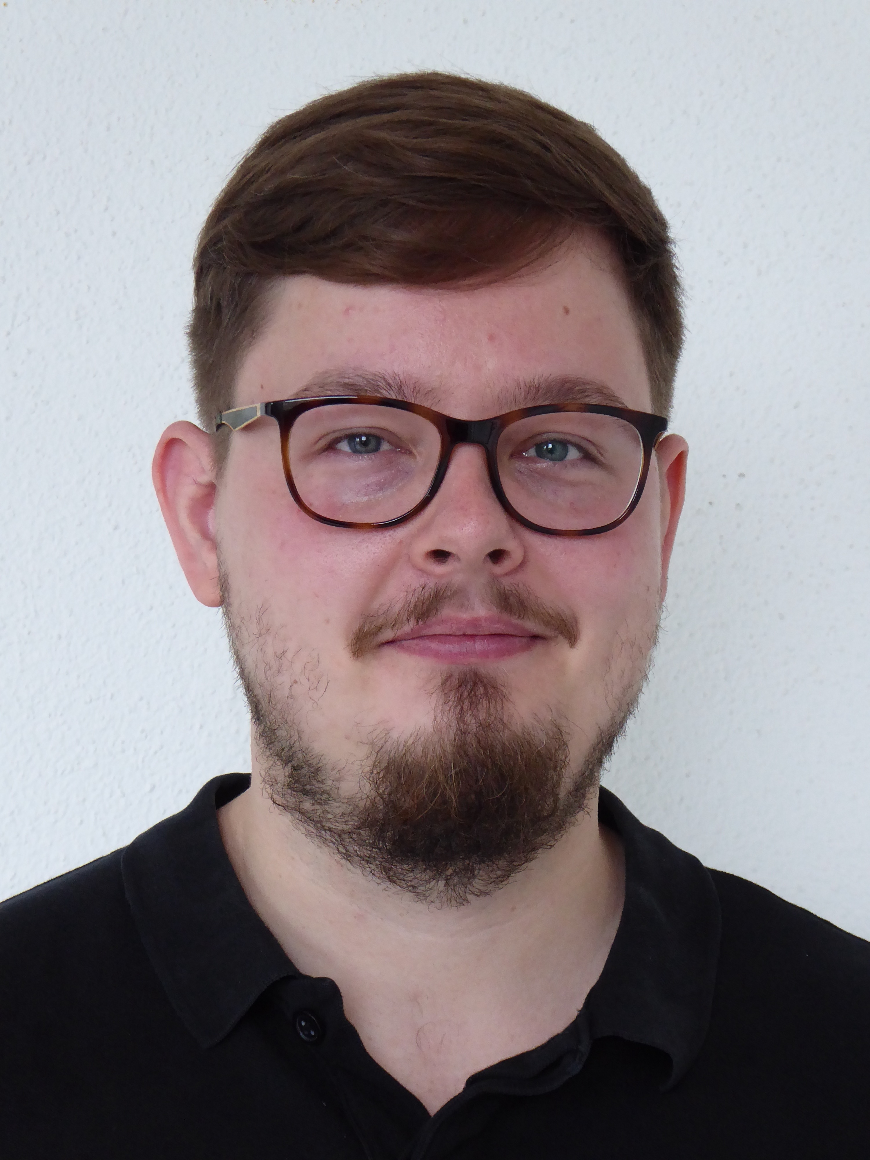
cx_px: 435
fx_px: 3552
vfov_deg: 18.5
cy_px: 580
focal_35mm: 106
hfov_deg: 14.0
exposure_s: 1/60
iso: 400
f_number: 5.1
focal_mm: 19
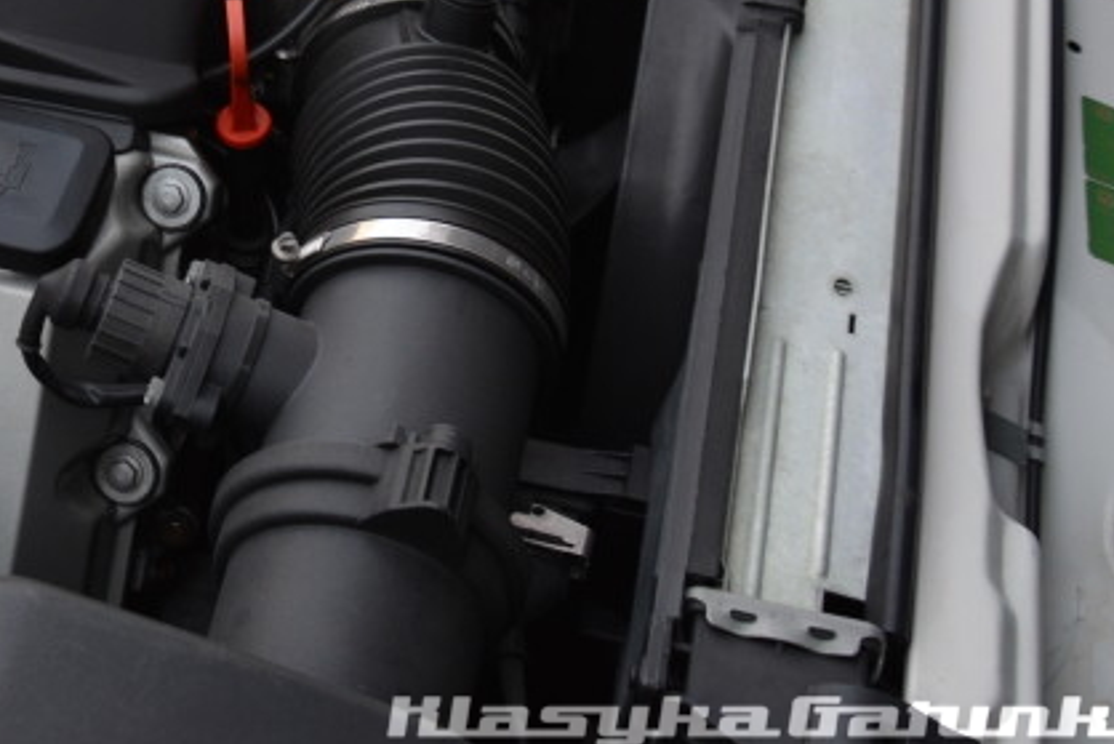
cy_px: -111
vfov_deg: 17.0
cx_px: -27
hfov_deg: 24.9
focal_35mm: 77
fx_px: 2390
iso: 400
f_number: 5.6
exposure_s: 1/125
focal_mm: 21
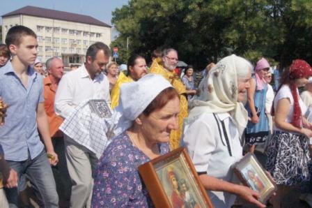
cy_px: 104
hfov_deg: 57.3
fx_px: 286
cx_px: 156
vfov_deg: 39.9
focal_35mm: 33
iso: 6400
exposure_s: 1/4000
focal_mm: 22
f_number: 20
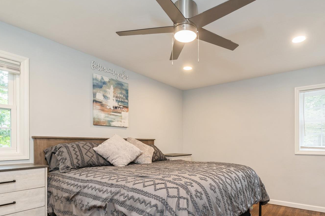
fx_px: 181
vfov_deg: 60.1
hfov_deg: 83.4
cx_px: 188
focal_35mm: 20
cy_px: 148
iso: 200
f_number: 8
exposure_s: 1/5
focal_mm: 13
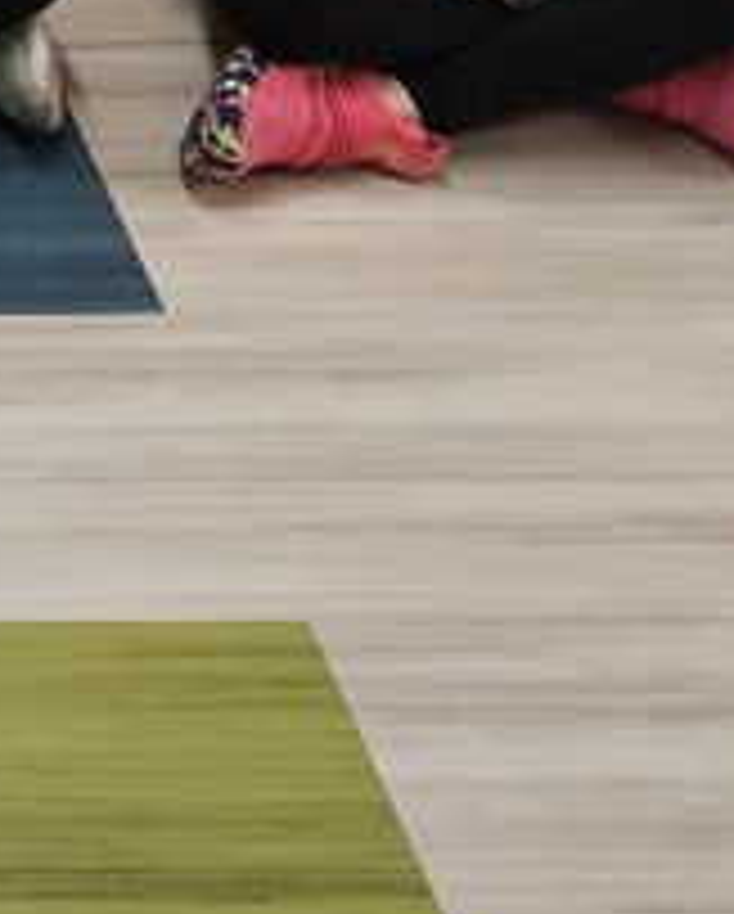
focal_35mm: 113
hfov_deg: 11.2
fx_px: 3062
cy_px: -711
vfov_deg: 14.9
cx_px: -1081
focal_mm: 5.4
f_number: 1.8
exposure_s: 1/170
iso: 200
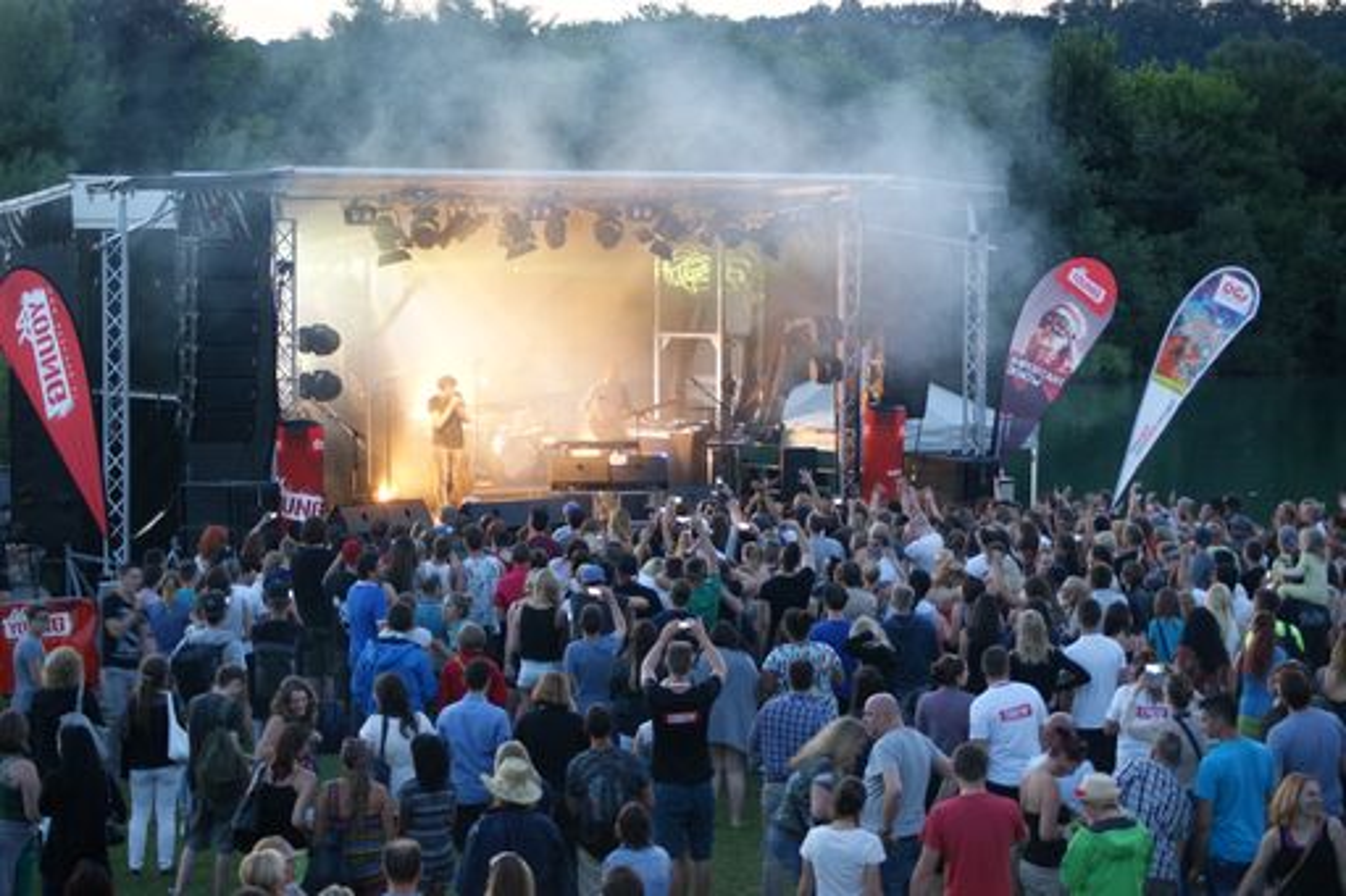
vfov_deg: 15.2
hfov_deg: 22.6
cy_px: 448
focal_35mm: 90
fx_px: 3364
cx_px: 673
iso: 400
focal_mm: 60
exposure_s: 1/15
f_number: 4
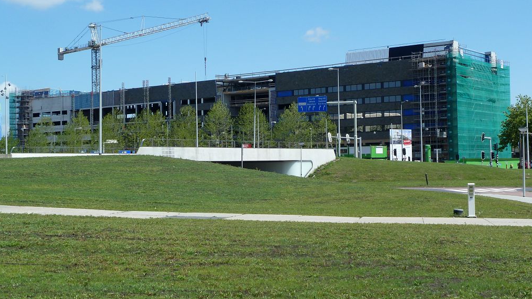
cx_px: 264
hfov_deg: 39.2
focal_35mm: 53
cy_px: 157
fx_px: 748
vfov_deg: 22.6
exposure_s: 1/400
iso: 80
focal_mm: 7.9
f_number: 4
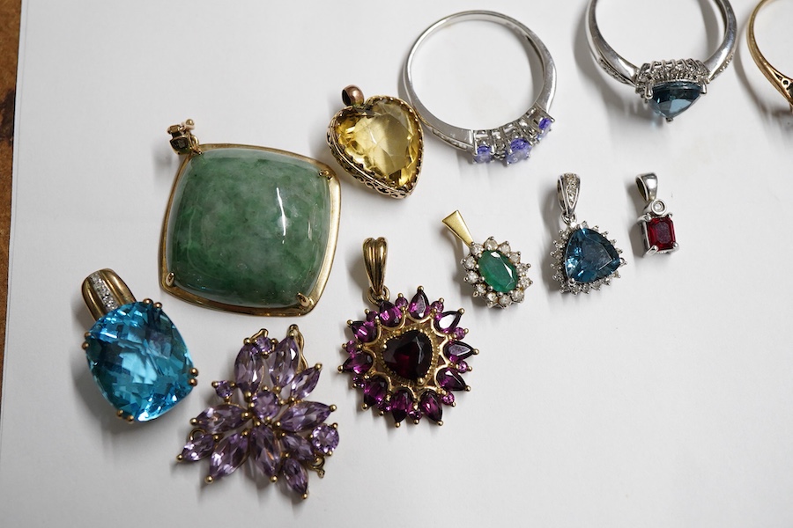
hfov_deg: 43.6
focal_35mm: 45
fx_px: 991
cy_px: 264
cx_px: 396
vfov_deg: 29.9
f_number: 9
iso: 1250
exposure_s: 1/125
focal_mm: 30
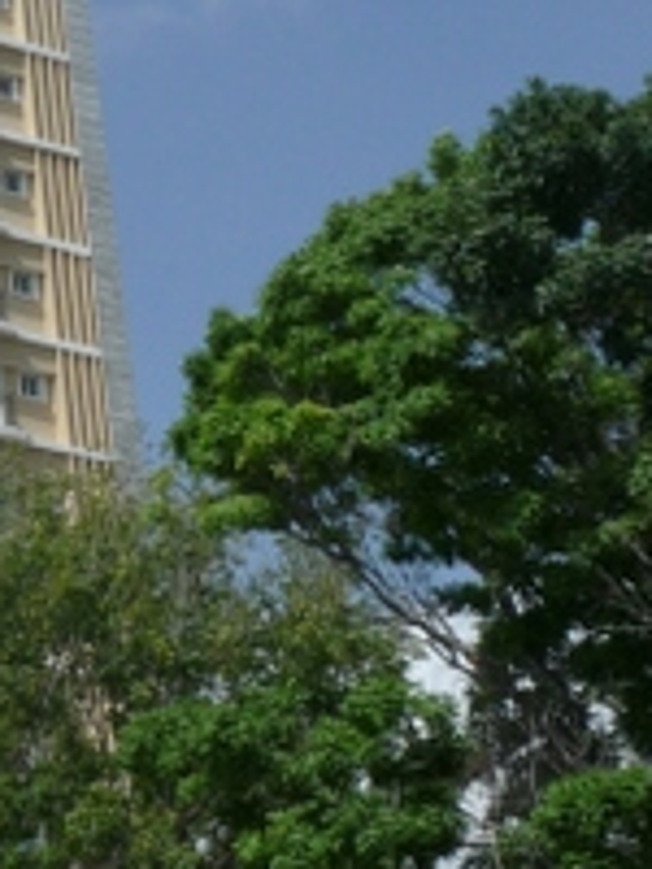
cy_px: 443
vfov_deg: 17.6
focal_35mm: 112
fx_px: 2813
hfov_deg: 12.0
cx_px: -565
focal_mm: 4.7
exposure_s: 1/400
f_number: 8
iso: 100
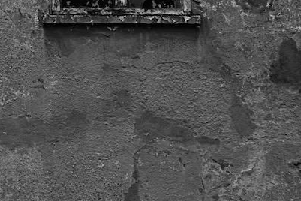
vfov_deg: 5.1
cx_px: -362
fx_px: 2251
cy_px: -111
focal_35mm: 269
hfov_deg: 7.3
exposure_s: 1/640
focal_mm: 36
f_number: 5.6
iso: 100
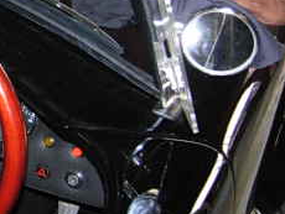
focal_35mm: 100
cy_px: 92
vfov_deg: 14.8
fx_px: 824
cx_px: -100
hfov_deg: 18.1
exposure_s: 1/117
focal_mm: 7.5
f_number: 2.7
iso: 183
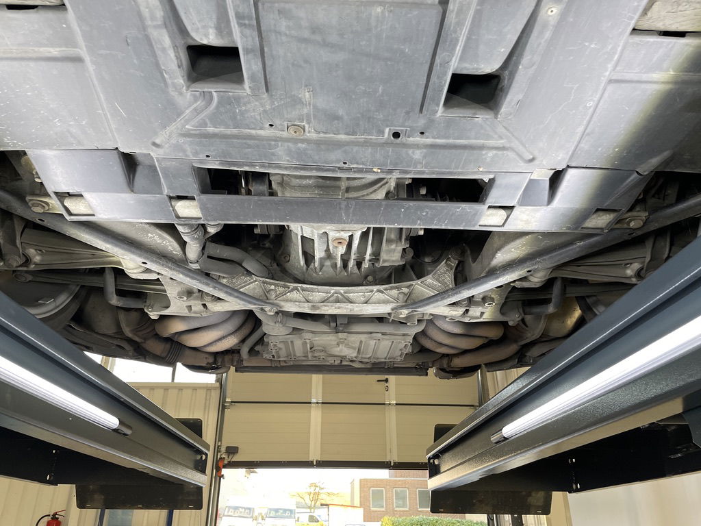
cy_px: 263
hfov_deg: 67.3
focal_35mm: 26
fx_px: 527
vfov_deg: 53.1
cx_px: 350
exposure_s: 1/100
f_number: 1.6
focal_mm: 4.2
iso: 100
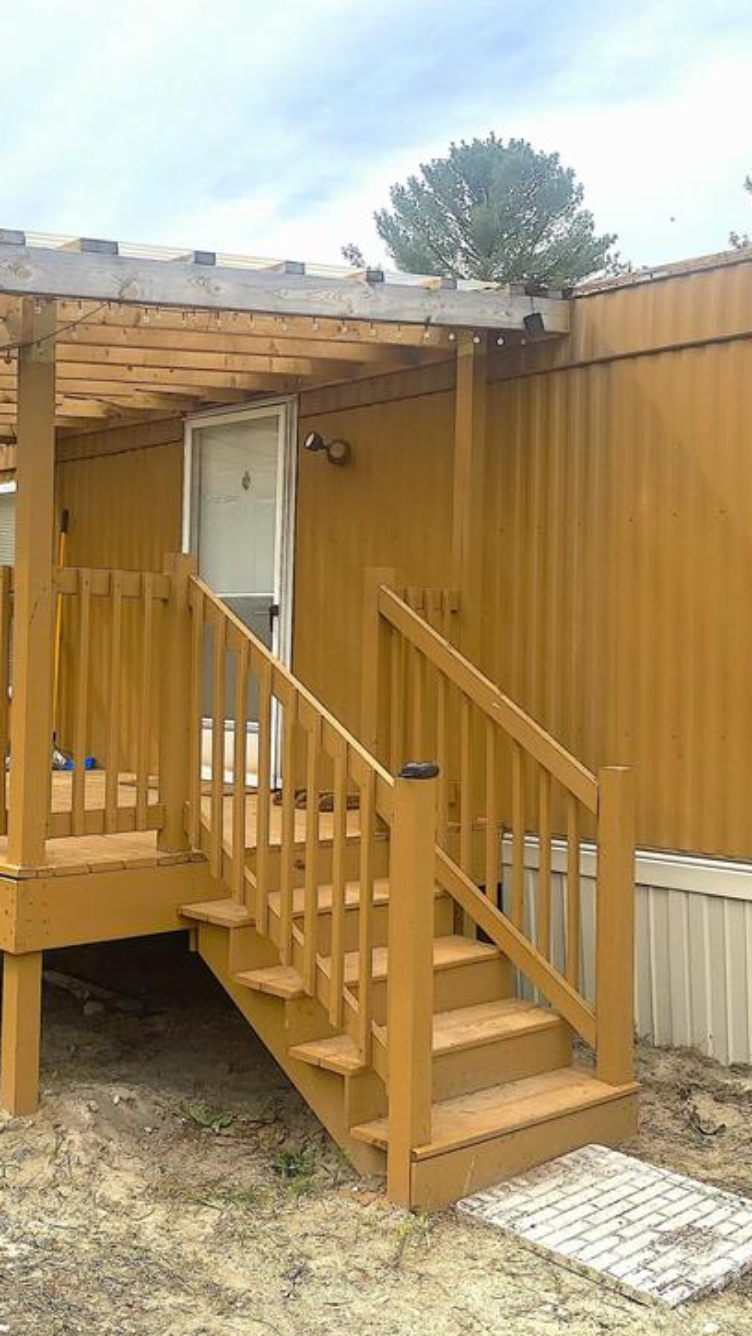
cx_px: 241
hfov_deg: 29.5
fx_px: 1417
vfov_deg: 50.5
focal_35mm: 40
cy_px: 654
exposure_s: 1/1838
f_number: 1.8
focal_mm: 4.25
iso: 32
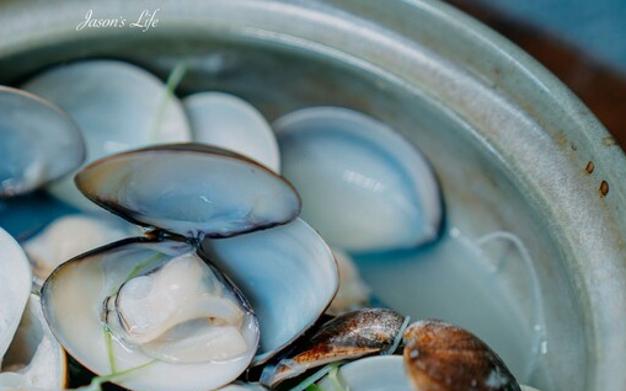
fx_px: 2030
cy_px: 331
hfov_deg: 17.4
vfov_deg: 11.0
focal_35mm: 119
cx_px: 118
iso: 100
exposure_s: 1/100
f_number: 2.8
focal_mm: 70
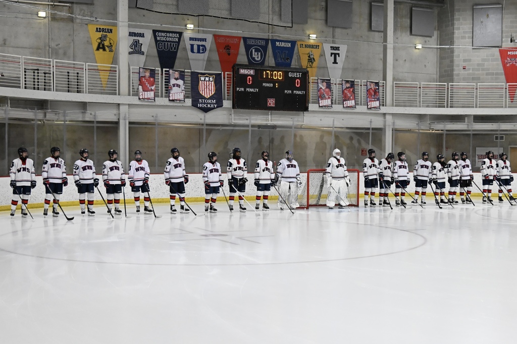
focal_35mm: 44
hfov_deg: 44.5
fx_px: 632
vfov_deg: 30.5
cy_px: 172
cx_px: 258
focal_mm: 44
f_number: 5.3
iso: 11400
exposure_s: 1/1600
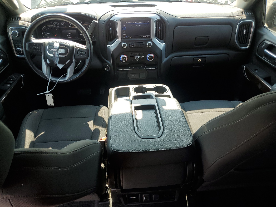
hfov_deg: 67.3
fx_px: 207
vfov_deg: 53.1
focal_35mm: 26
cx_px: 138
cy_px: 104
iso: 50
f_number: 1.5
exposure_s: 1/370
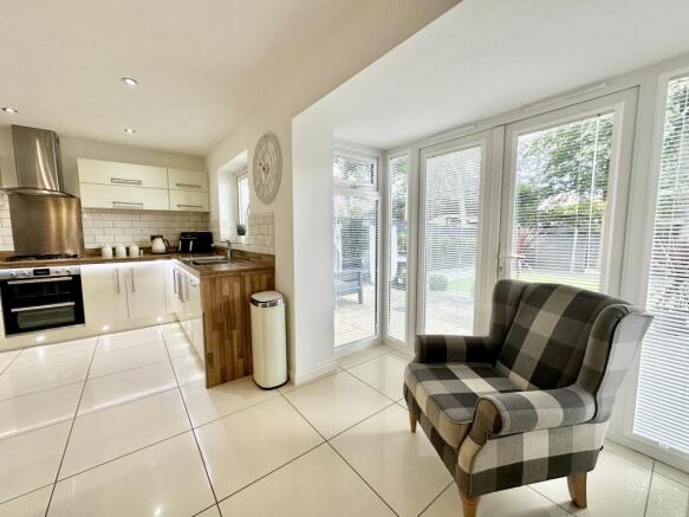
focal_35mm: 14
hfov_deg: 102.1
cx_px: 344
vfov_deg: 85.7
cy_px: 258
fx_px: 279
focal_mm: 2.22
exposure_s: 1/100
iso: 80
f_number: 2.2
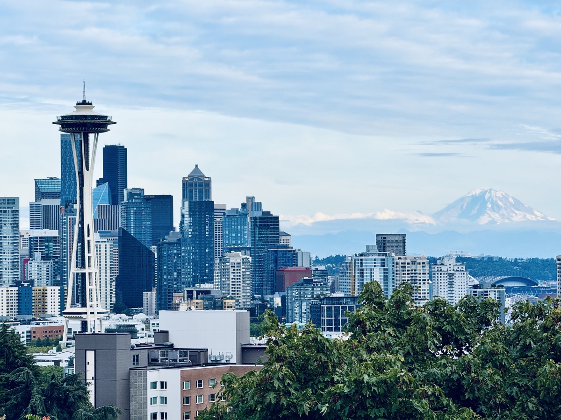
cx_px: 280
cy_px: 210
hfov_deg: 16.4
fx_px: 1945
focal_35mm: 120
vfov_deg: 12.3
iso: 50
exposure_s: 1/880
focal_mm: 15.66
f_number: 2.8
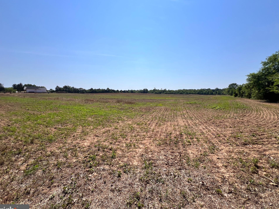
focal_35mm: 14
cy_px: 104
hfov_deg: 102.1
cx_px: 143
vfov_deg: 85.7
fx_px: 113
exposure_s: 1/3534
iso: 32
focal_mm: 1.57
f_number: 1.8
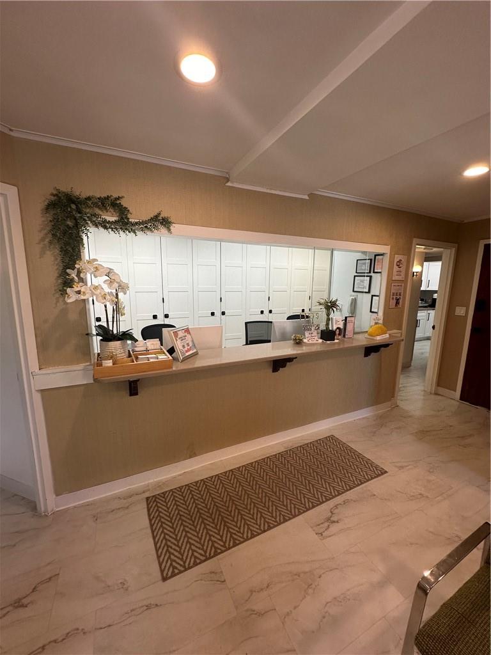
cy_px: 328
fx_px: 265
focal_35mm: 14
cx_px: 246
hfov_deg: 85.7
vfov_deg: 102.1
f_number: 2.2
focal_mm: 2.22
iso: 160
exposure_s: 1/120
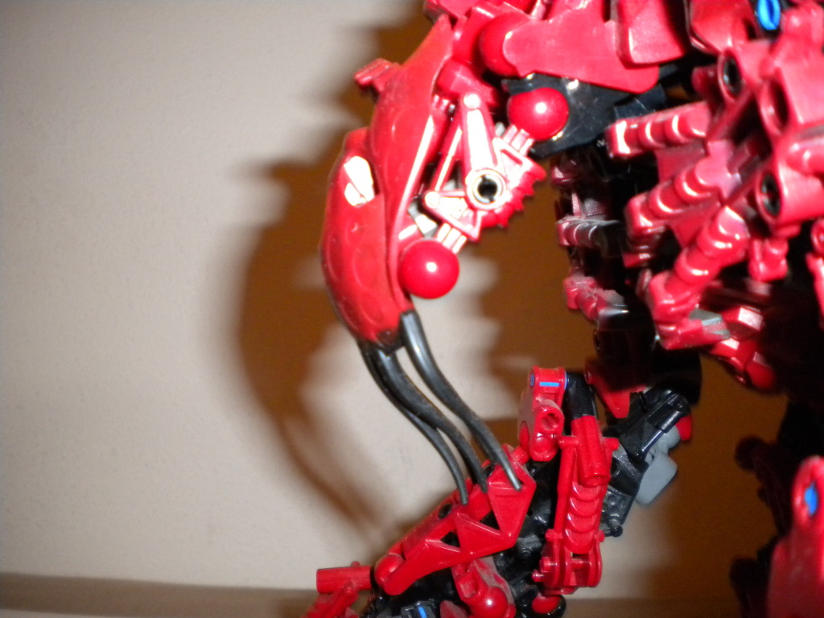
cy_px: 309
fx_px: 833
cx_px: 412
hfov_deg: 52.6
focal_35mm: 35
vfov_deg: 40.7
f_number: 3.1
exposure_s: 1/30
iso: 400
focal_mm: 6.3
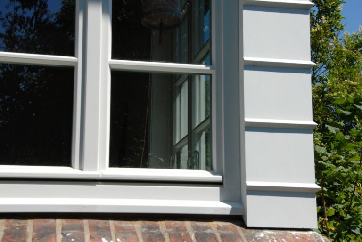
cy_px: 121
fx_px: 664
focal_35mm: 66
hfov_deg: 30.5
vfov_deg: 20.7
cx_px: 181
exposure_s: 1/320
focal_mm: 44
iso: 100
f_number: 9
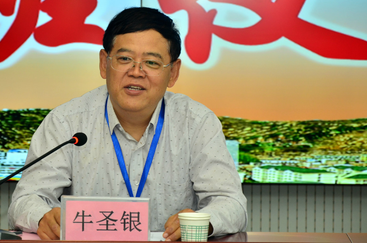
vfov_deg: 6.4
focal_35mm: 214
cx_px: 135
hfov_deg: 9.6
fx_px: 2174
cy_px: 102
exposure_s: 1/100
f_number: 5.6
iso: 400
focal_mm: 105
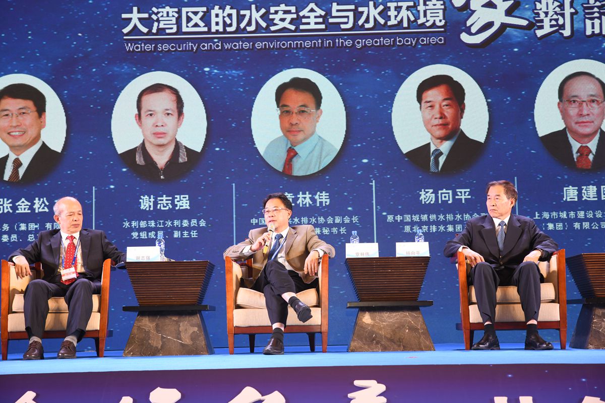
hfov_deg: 28.8
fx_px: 1176
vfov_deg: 19.5
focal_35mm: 70
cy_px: 202
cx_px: 302
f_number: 6.3
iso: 800
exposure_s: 1/100
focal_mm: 70
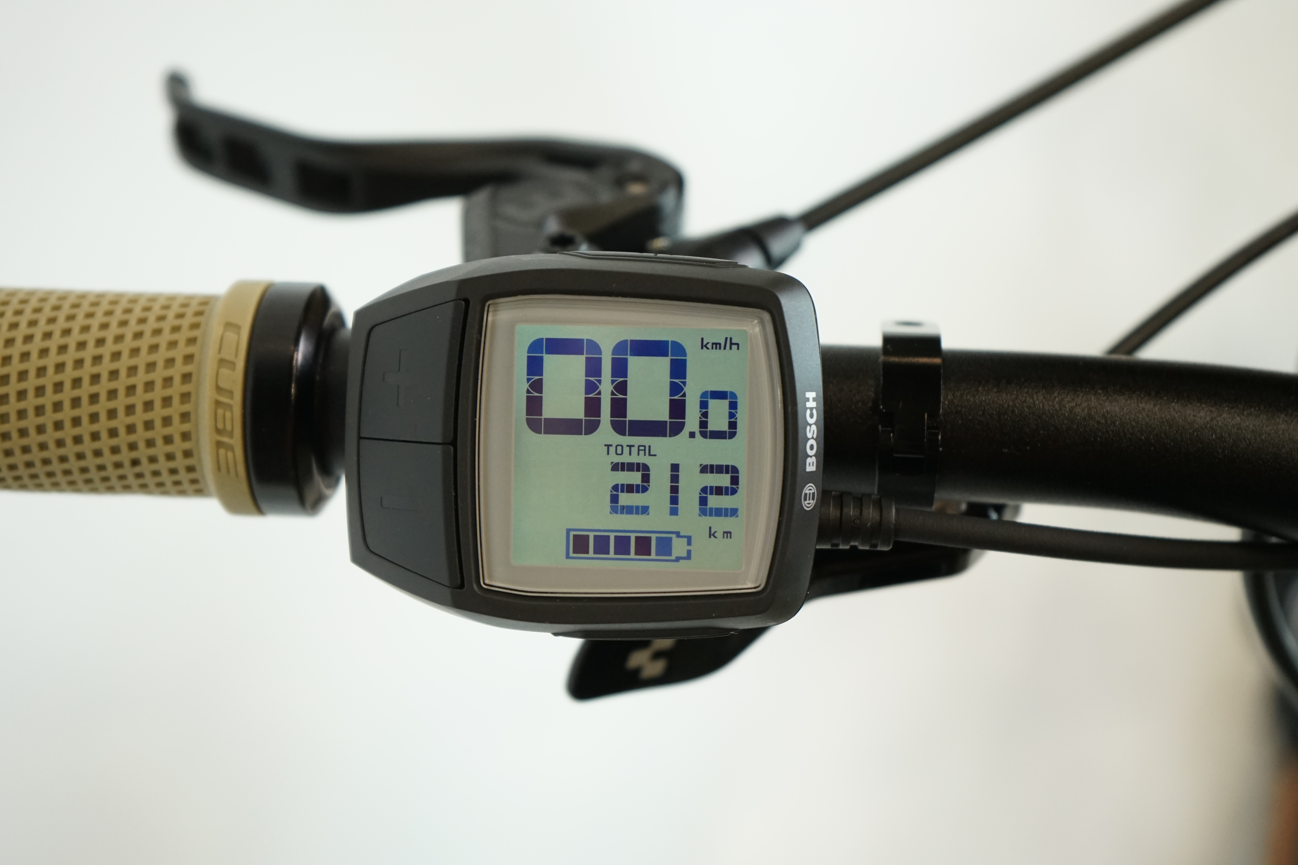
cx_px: 649
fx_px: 2271
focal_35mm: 63
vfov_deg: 21.6
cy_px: 432
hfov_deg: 31.9
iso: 1600
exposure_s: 1/200
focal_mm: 63
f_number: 5.6
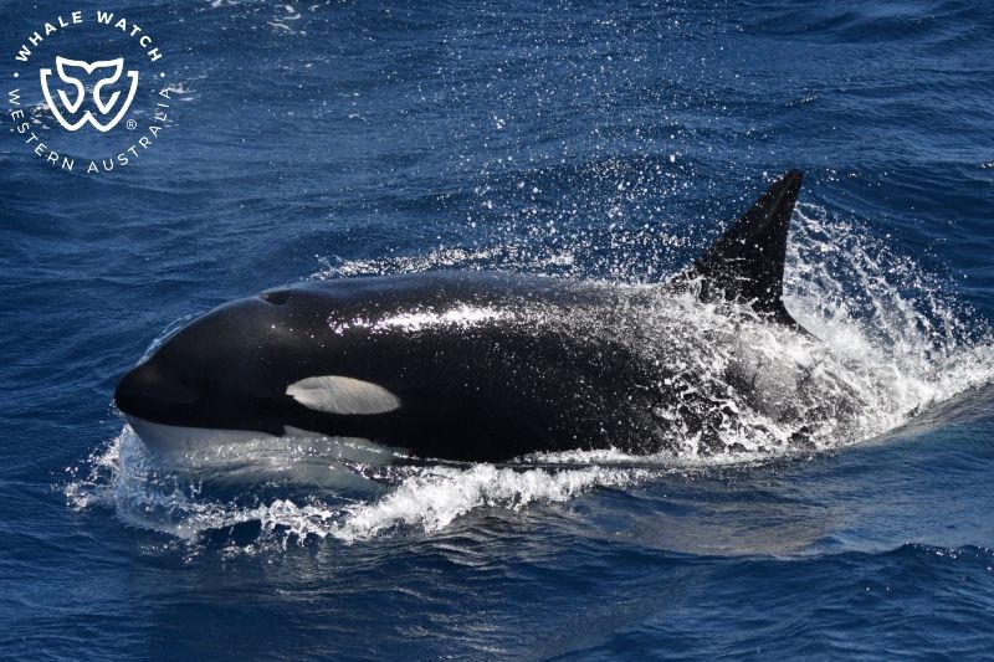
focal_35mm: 120
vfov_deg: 11.4
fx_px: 3312
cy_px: 331
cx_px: 497
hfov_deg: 17.1
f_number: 5
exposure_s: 1/8000
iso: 800
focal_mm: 120
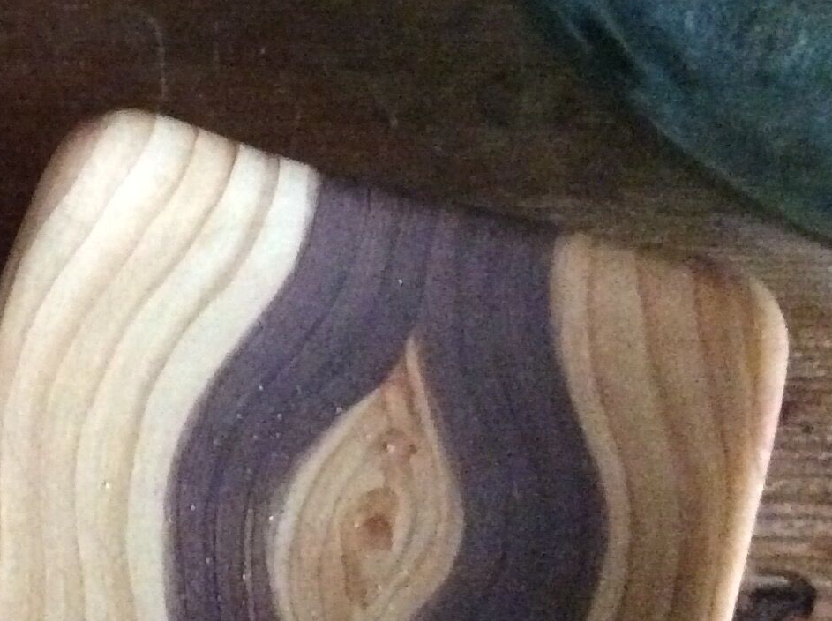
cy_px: 220
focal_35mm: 88
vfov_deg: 16.7
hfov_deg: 20.8
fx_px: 2112
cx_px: -161
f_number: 2.4
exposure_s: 1/17
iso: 640
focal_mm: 3.3
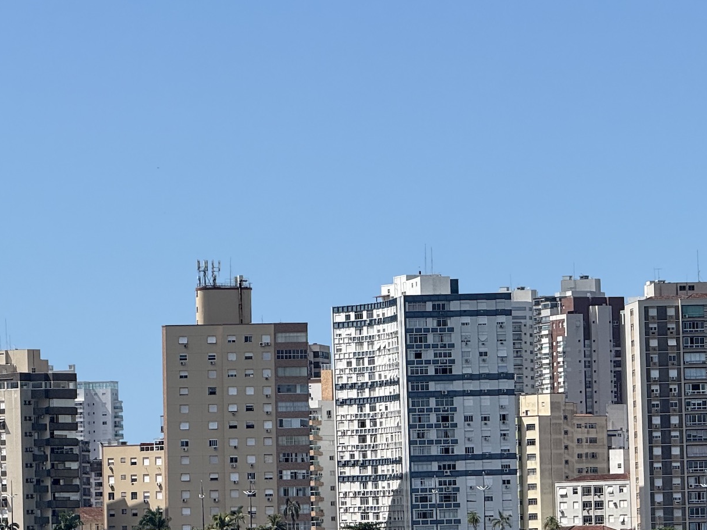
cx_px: 133
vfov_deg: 6.3
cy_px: 435
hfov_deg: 8.3
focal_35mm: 237
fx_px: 4840
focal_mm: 15.66
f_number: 2.8
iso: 64
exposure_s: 1/1969
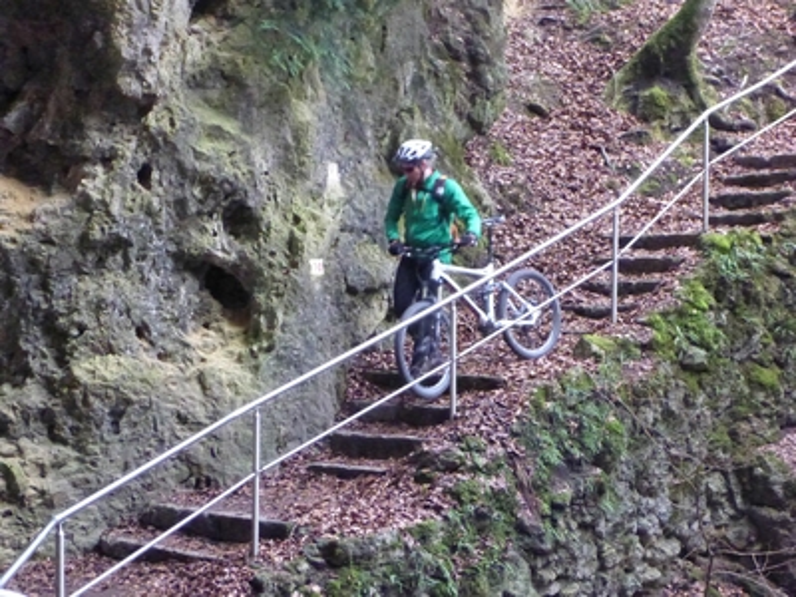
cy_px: 298
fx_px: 1840
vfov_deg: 18.4
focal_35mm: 80
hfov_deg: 24.4
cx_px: 398
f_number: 5.6
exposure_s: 1/60
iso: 1600
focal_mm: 14.3
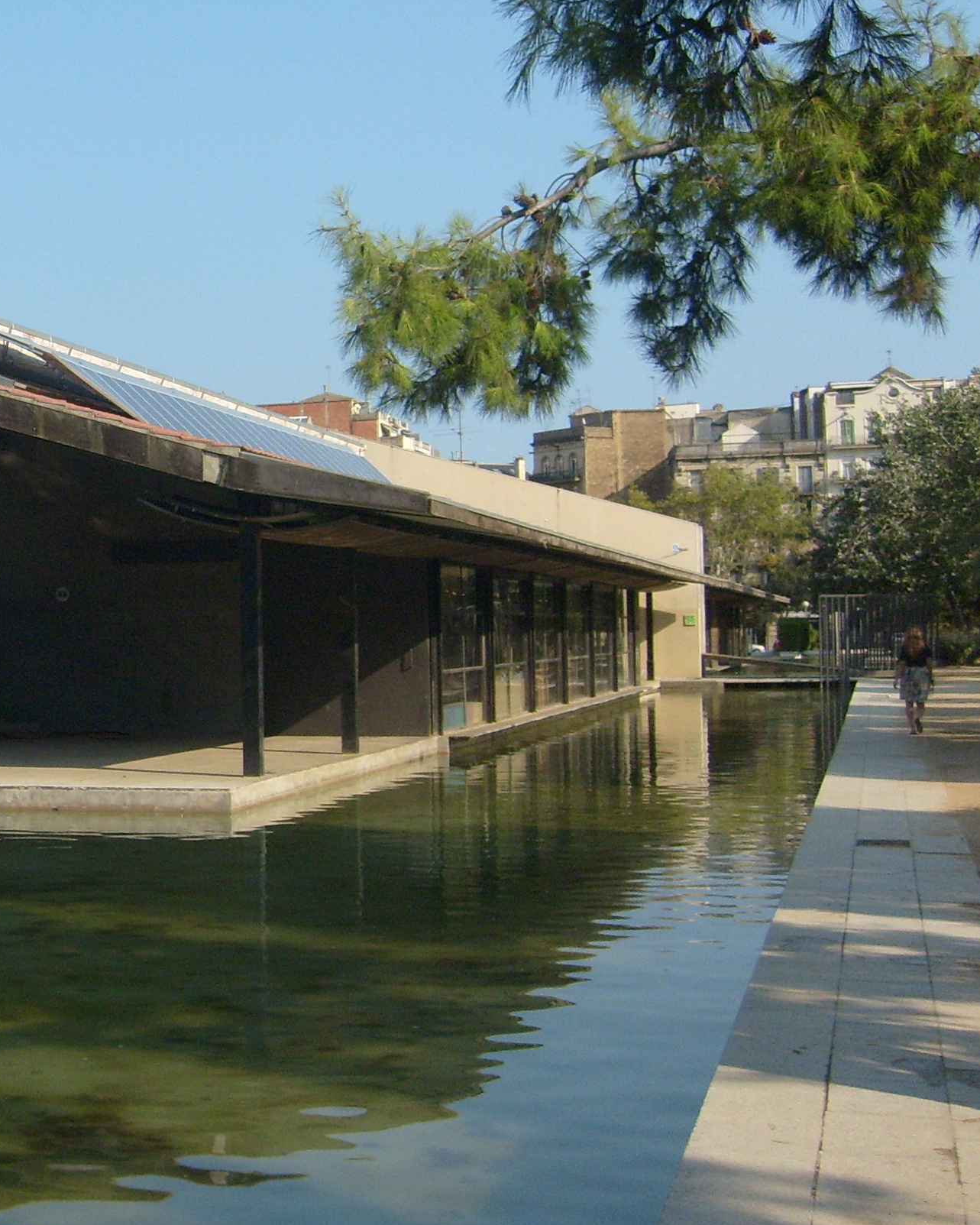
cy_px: 561
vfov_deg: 31.4
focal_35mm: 60
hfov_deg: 23.9
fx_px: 2175
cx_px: -73
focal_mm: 5.8
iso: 80
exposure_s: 1/250
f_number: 7.1
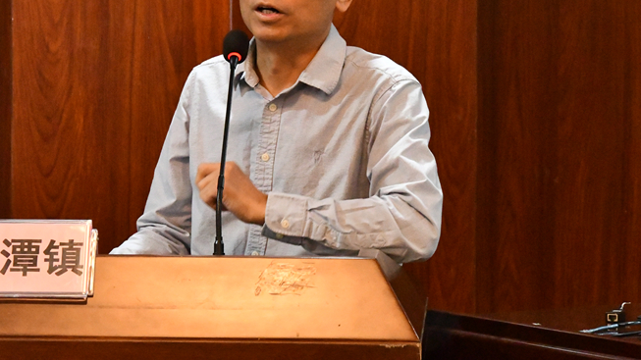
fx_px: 3484
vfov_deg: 5.9
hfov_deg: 10.5
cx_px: 230
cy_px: 75
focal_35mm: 205
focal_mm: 95
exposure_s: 1/160
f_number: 9
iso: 16000
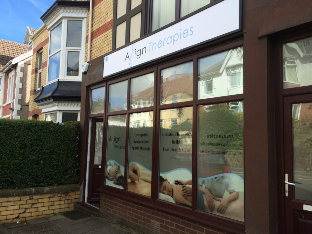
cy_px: 117
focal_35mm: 29
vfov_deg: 48.2
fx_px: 261
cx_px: 156
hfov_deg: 61.7
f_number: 2.2
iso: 32
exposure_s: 1/977
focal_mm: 4.15
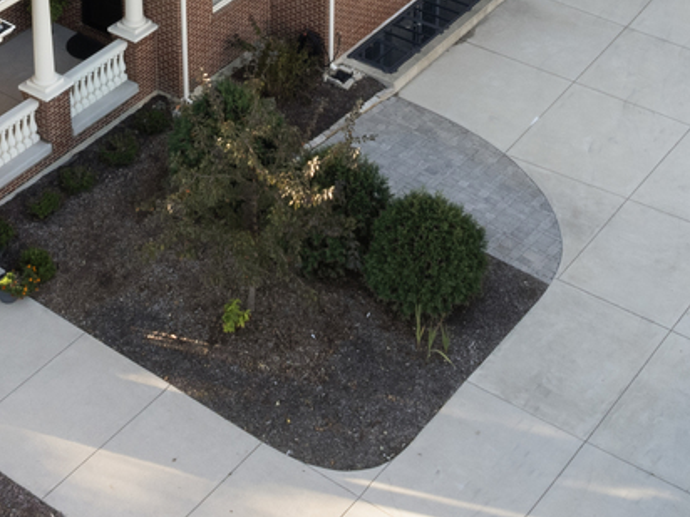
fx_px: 1674
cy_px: -229
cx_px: 288
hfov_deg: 23.3
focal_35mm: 84
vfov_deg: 16.2
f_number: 11
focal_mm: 12.29
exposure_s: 1/30
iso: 200
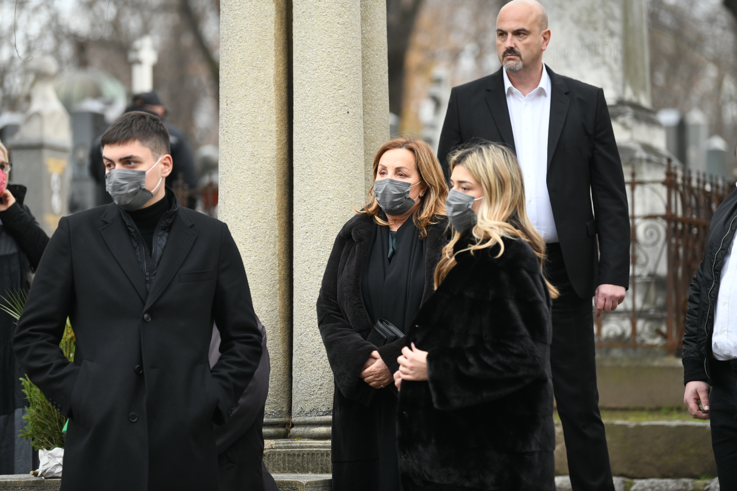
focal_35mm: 160
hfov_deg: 12.8
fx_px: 3275
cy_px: 246
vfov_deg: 8.6
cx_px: 368
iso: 1000
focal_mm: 160
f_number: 3.2
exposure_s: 1/640
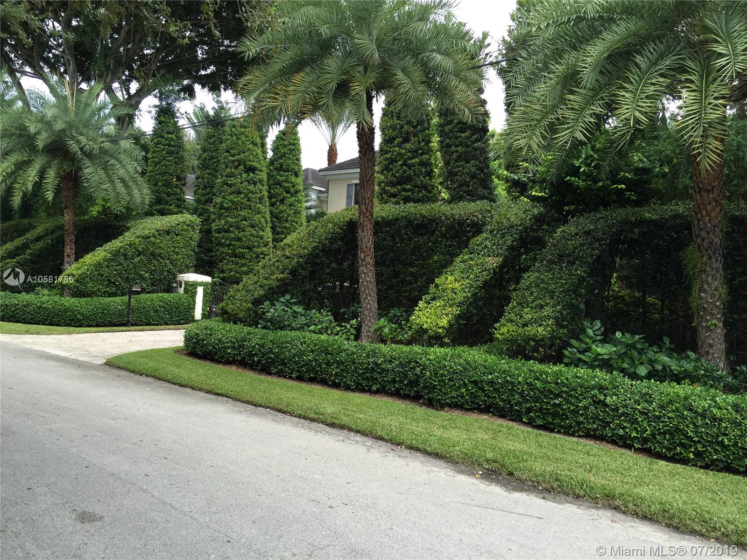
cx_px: 374
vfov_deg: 48.2
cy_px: 280
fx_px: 626
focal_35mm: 29
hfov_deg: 61.7
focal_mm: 4.15
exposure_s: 1/120
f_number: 2.2
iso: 32
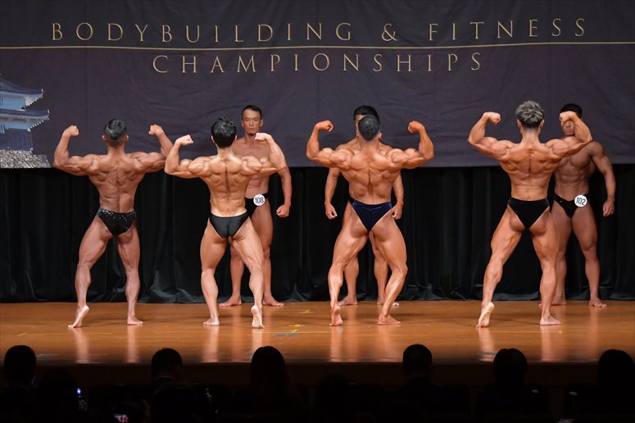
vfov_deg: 7.9
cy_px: 212
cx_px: 318
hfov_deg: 11.8
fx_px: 3068
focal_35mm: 174
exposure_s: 1/400
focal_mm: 116
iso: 5000
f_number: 5.6
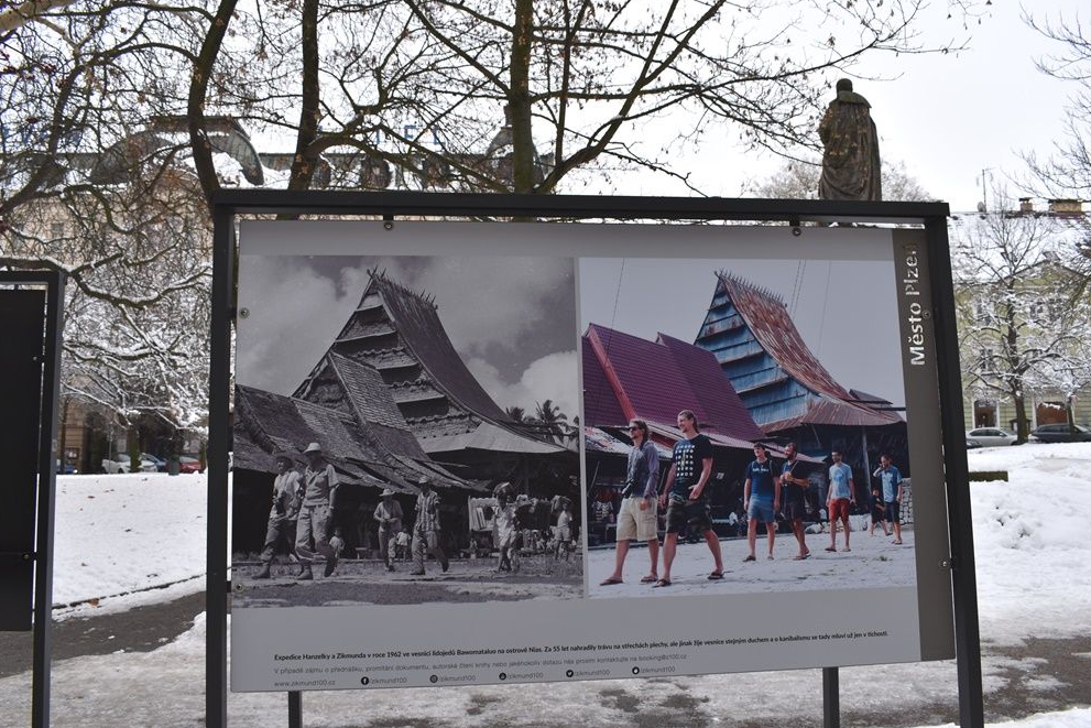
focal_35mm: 31
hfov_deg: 60.3
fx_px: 940
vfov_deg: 42.3
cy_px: 361
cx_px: 533
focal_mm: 20
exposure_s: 1/200
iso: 100
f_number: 7.1
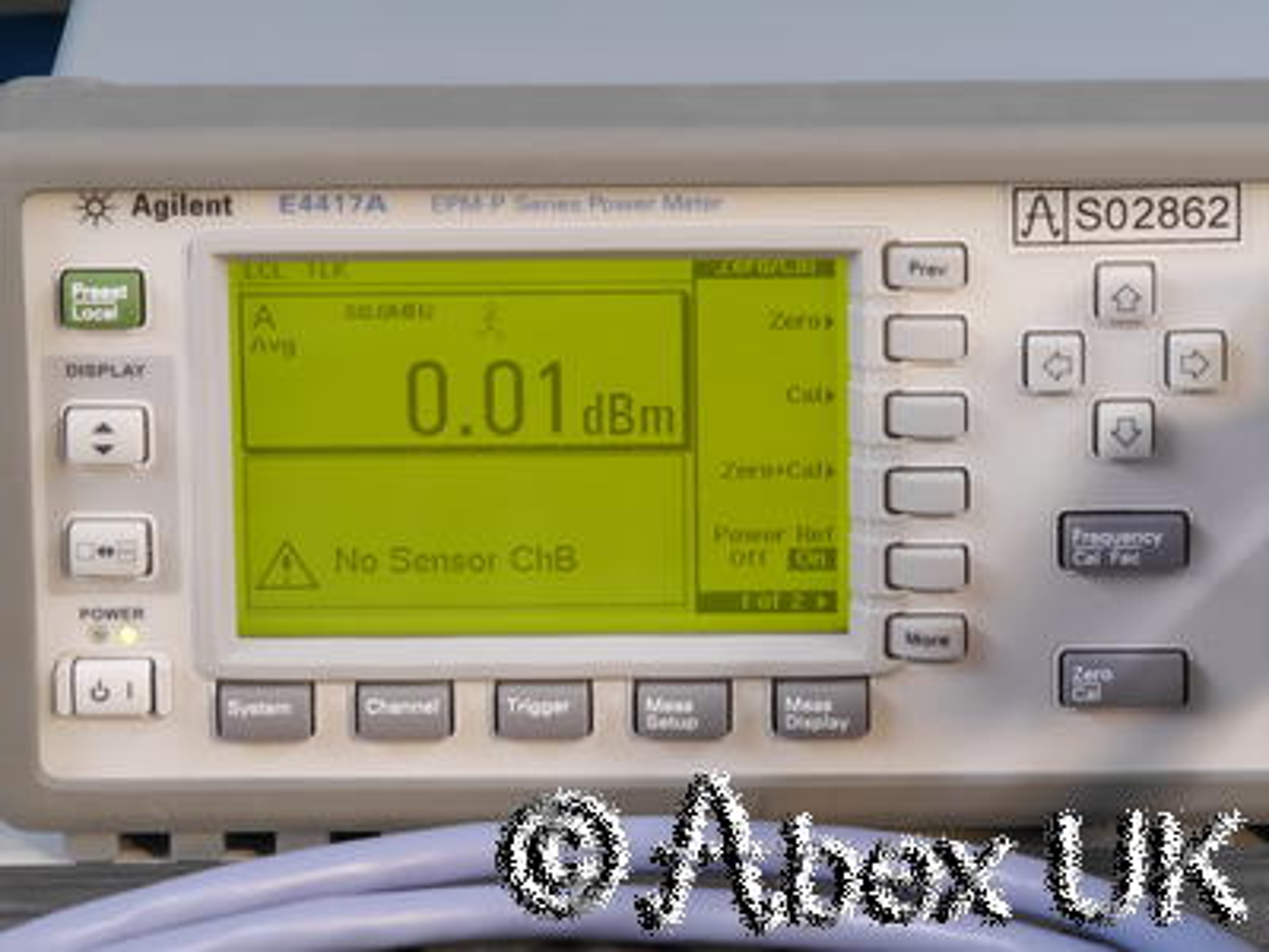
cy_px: 476
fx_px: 10265
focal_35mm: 280
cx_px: 634
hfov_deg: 7.1
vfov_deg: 5.3
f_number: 22
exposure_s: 1
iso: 800
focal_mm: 140
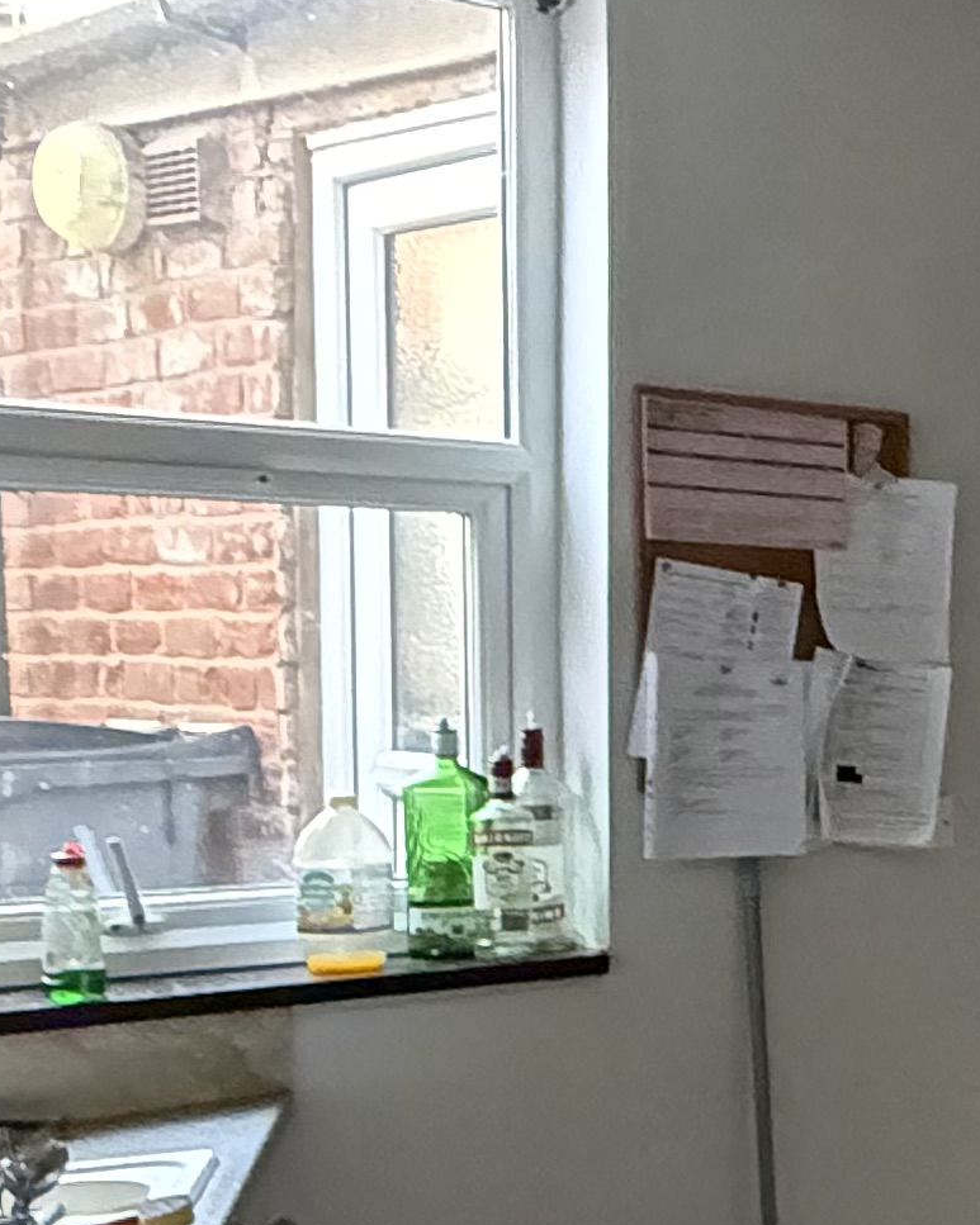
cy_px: 764
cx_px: 1936
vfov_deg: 32.9
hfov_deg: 18.3
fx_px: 2068
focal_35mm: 57
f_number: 2.2
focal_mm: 2.22
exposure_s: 1/60
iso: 800
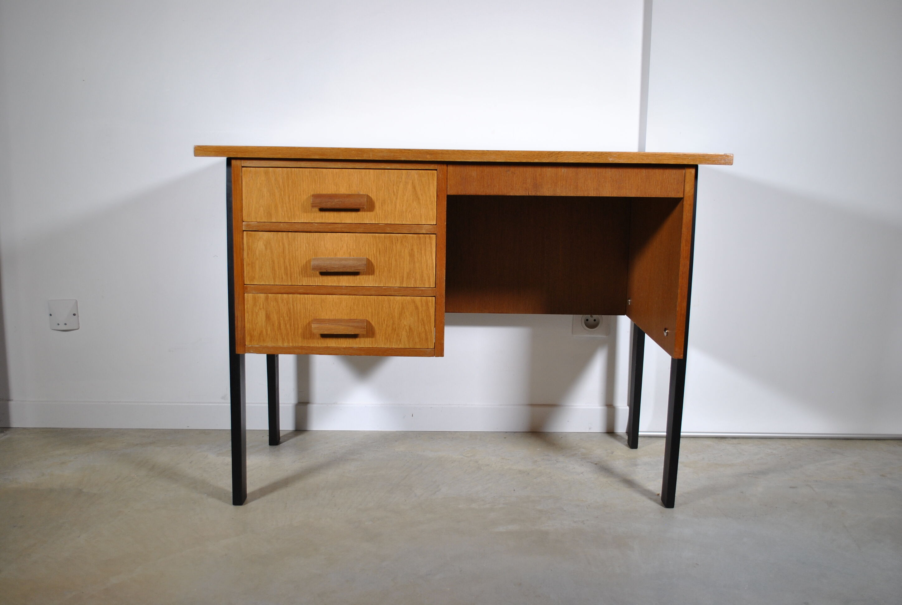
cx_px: 451
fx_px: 829
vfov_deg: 40.1
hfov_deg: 57.1
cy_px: 302
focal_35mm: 33
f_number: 4
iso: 200
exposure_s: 1/40
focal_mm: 22
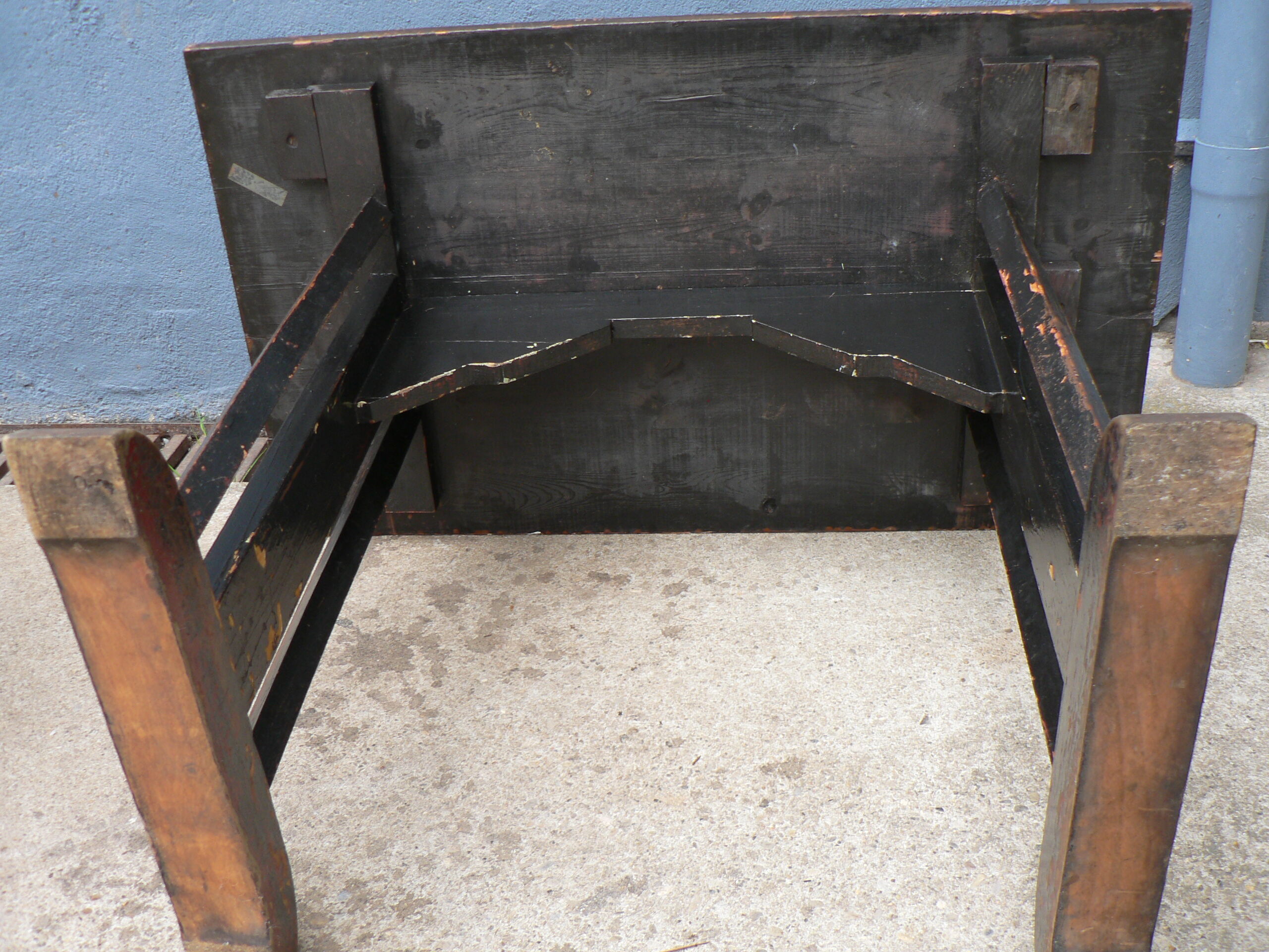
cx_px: 634
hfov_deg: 51.4
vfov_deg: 39.7
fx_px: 1320
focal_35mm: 36
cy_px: 476
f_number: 2.8
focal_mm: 6
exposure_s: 1/80
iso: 80
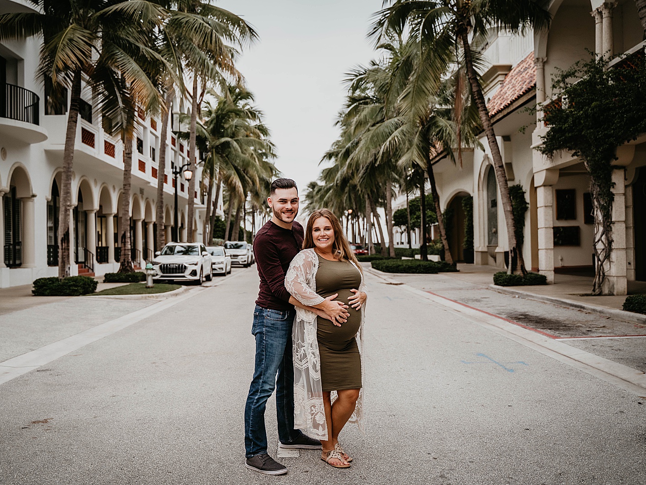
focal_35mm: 38
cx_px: 303
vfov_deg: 37.7
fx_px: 709
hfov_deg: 48.9
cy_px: 242
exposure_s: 1/400
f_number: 2.8
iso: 800
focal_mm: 35
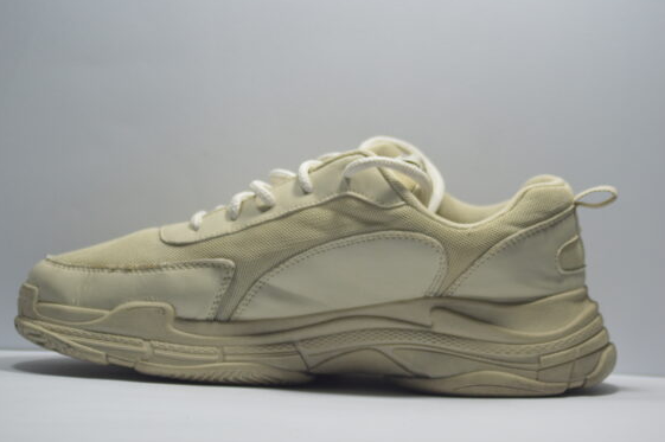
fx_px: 3996
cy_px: 220
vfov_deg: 6.3
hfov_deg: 9.5
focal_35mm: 217
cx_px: 313
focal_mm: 135
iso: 400
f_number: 4.2
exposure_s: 1/125
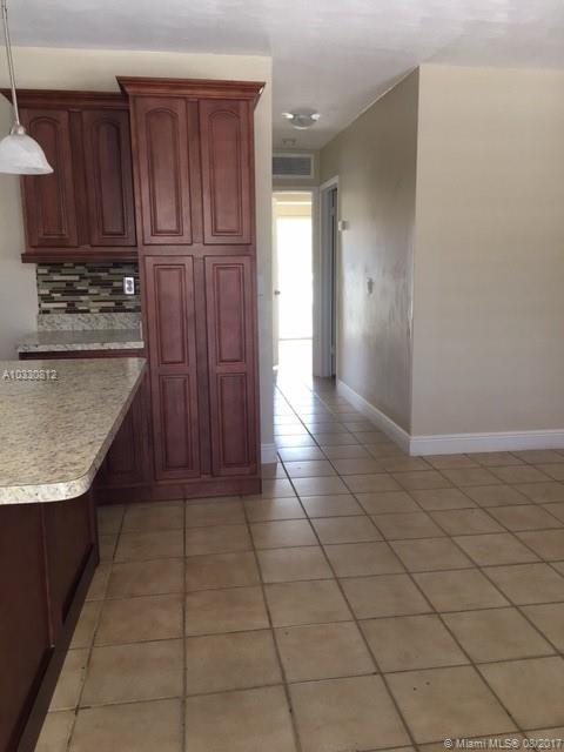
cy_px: 376
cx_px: 282
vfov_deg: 61.7
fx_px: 630
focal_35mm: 29
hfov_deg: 48.2
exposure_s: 1/15
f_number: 2.2
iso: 25
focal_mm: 4.15
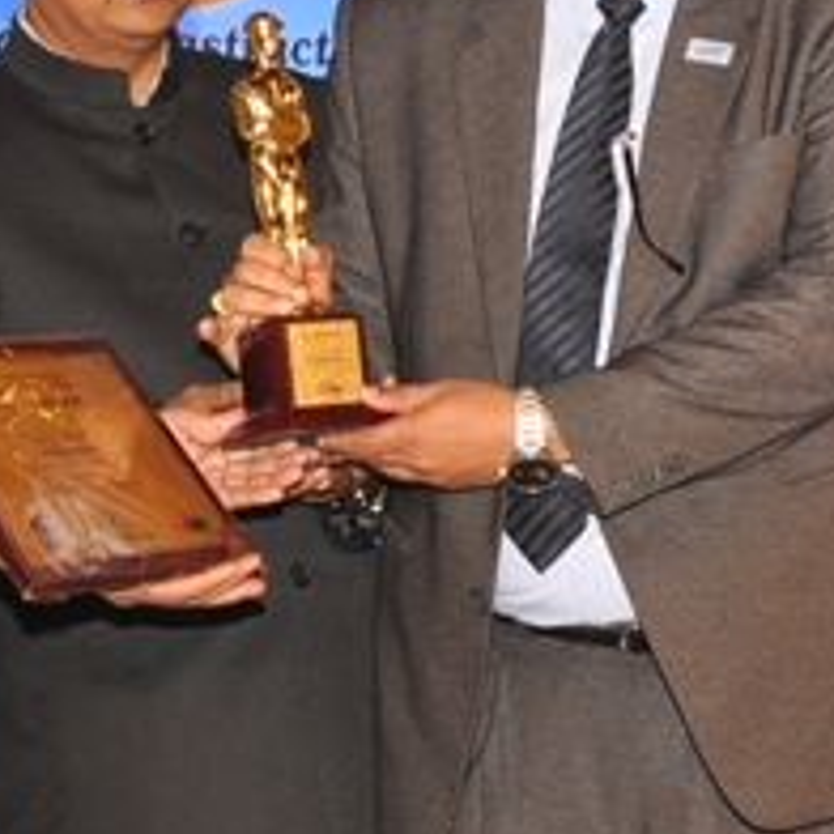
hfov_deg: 10.1
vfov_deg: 10.1
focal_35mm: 173
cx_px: 115
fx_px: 4716
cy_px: 736
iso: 500
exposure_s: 1/125
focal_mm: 26
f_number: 5.6
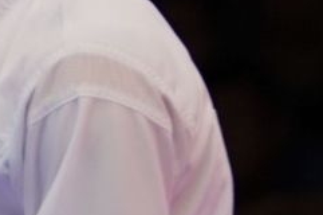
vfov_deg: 0.8
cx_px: -657
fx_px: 16289
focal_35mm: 1818
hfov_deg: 1.1
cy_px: 42
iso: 640
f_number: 2.8
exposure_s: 1/1000
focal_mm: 162
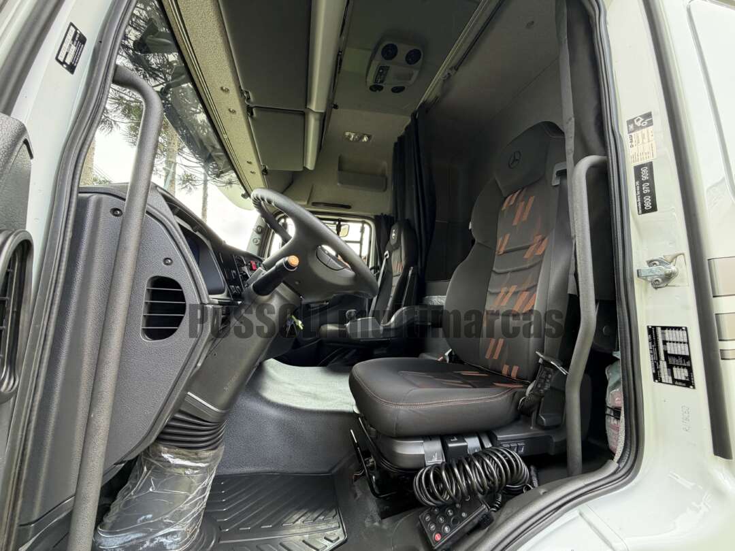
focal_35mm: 14
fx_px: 297
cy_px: 276
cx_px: 368
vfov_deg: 85.7
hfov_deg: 102.1
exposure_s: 1/121
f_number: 2.2
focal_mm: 2.22
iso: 160
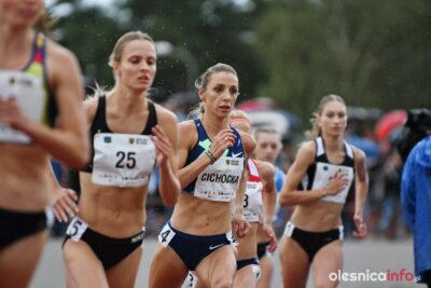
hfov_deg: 6.9
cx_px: 216
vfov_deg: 4.6
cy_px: 144
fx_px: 3593
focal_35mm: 300
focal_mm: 200
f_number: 2.8
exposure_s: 1/2500
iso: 1600
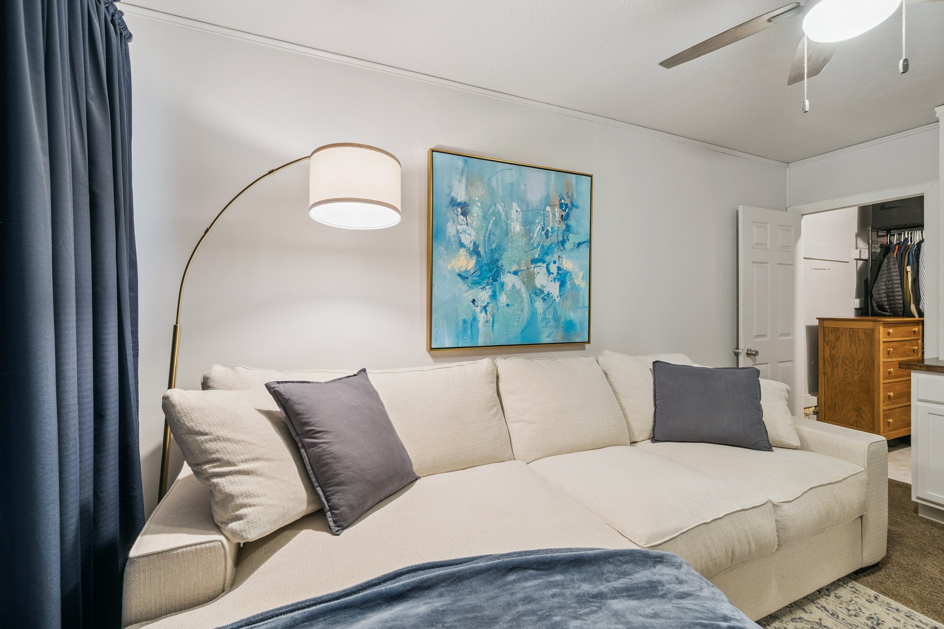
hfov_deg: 100.4
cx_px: 472
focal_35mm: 15
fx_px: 393
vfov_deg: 77.3
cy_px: 314
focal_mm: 10
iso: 200
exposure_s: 1/5
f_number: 6.3
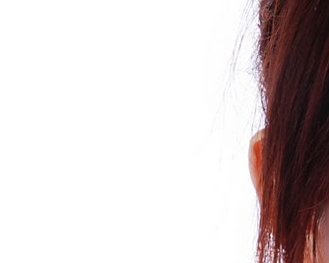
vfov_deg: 2.9
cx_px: 499
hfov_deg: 3.6
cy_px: 460
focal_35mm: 540
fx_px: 5257
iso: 100
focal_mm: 80
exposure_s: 1/8
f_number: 10
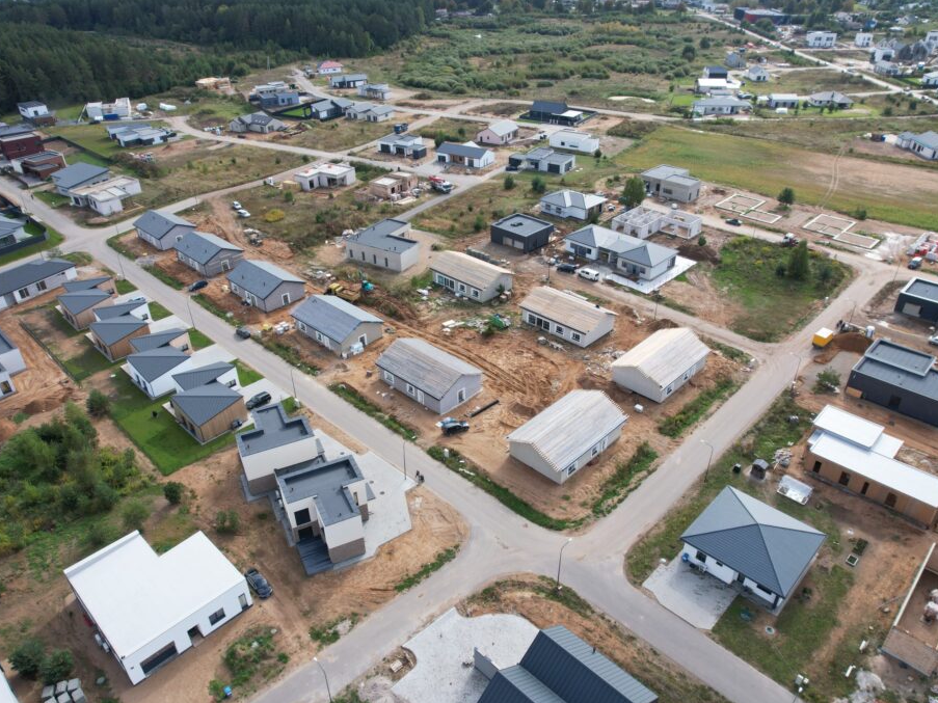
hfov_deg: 71.6
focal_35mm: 24
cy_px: 353
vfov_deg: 56.8
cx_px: 466
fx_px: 650
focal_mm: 8.38
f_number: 2.8
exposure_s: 1/1000
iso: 130
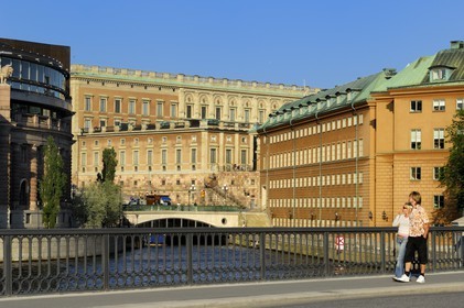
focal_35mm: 105
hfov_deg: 19.5
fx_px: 1352
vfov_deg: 13.0
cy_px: 154
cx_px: 232
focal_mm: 70
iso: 100
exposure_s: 1/200
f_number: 11
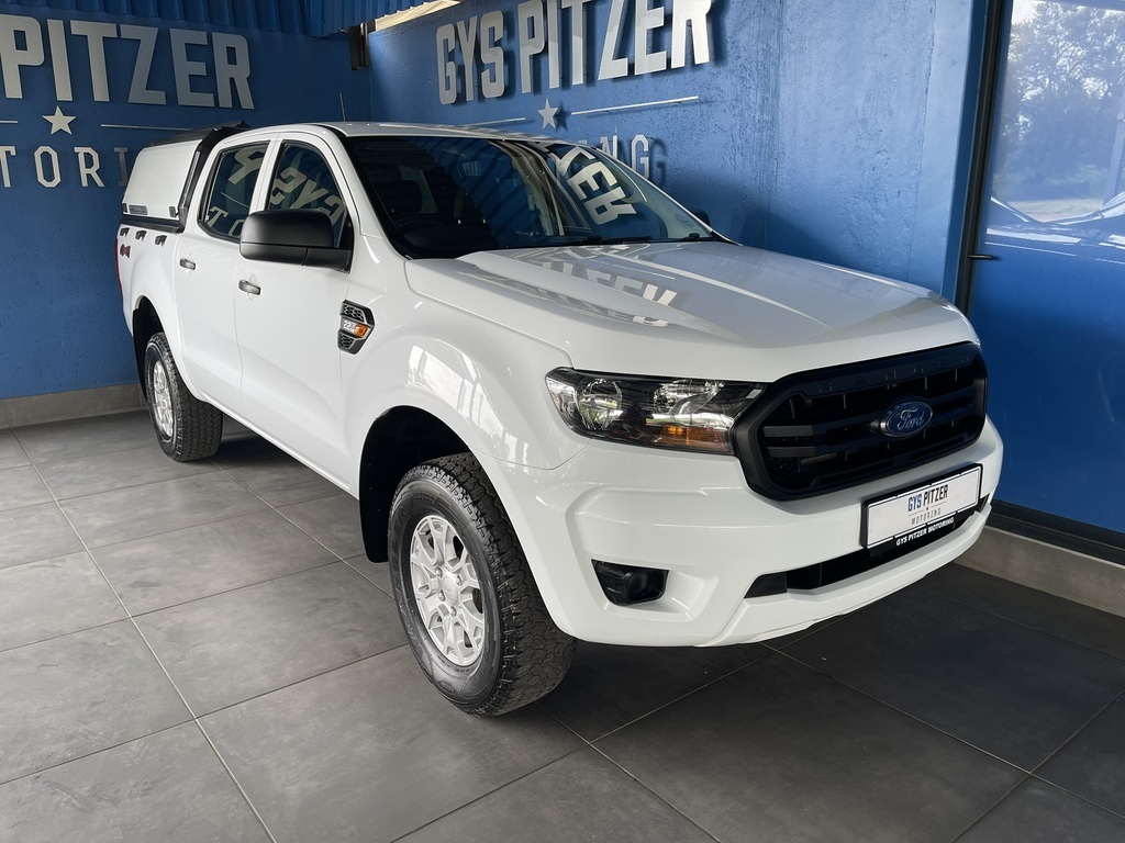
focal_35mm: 25
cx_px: 562
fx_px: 812
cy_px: 422
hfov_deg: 69.4
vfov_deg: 54.9
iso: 40
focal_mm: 5.1
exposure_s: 1/100
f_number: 1.6
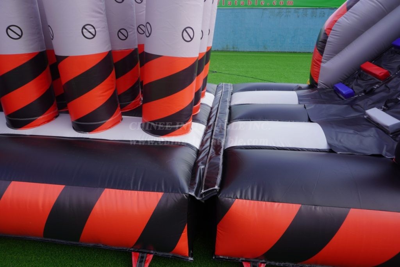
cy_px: 134
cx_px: 200
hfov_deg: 73.7
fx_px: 267
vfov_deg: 53.1
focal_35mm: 24
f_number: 8
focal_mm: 16
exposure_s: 1/100
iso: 100
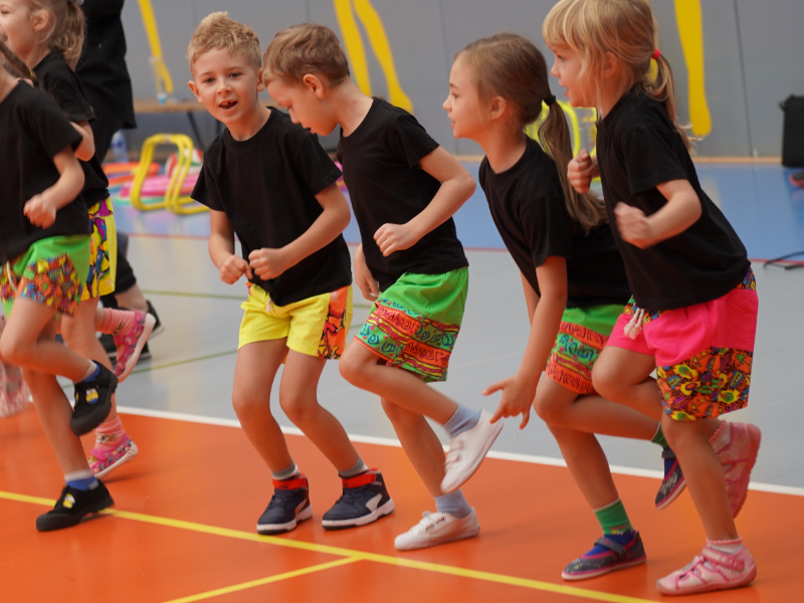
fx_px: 3809
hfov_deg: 12.0
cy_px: 213
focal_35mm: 164
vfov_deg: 9.0
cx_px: 245
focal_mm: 105
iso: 320
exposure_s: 1/160
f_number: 4
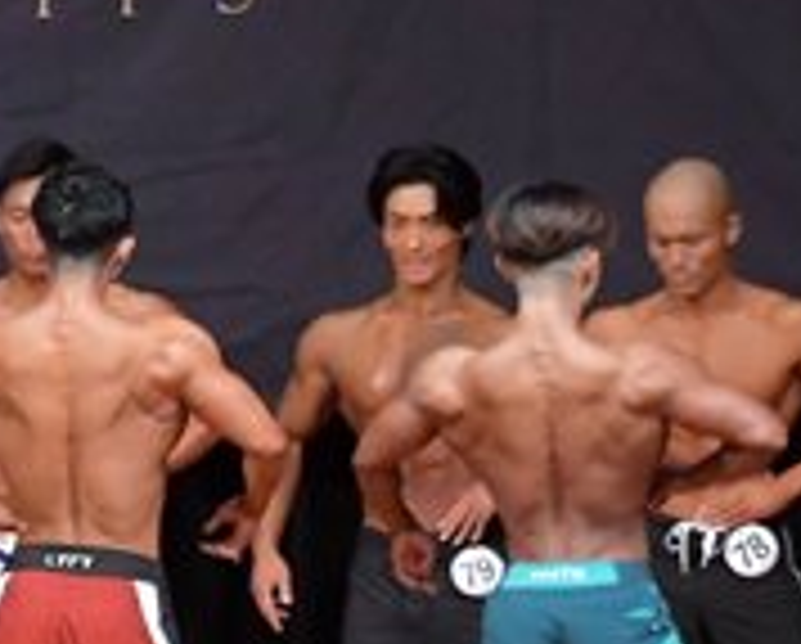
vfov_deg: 2.8
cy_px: 473
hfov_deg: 3.5
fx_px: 13084
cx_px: -637
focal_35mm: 551
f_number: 5.6
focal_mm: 90
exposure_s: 1/400
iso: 5000
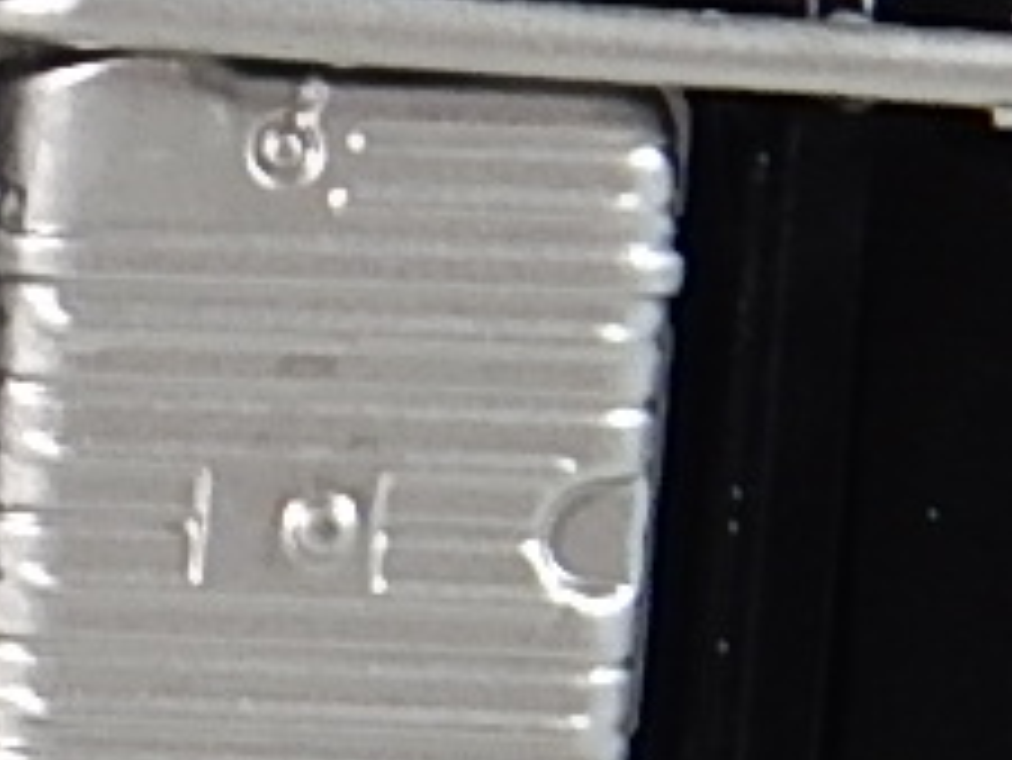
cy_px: 931
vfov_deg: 6.1
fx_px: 7079
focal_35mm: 242
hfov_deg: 7.3
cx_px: -2006
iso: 125
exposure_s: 1/40
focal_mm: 6.1
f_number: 3.3
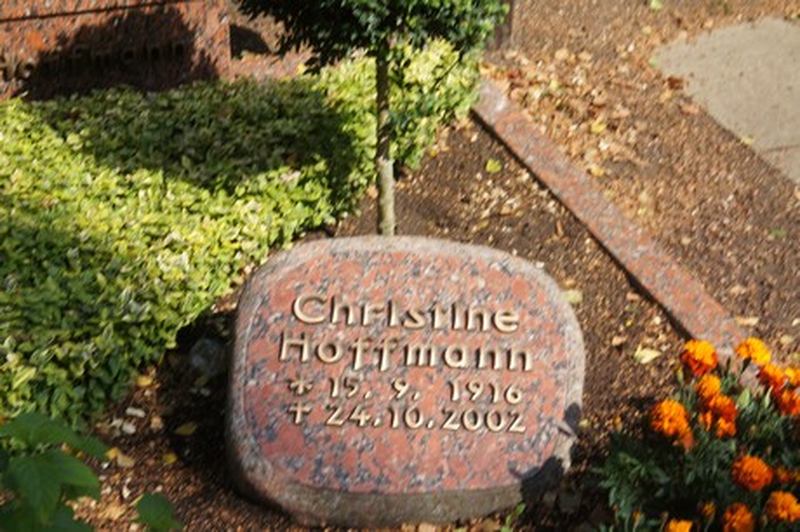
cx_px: 400
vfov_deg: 19.3
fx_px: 1565
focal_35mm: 70
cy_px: 266
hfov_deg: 28.7
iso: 200
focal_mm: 47
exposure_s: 1/250
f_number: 9
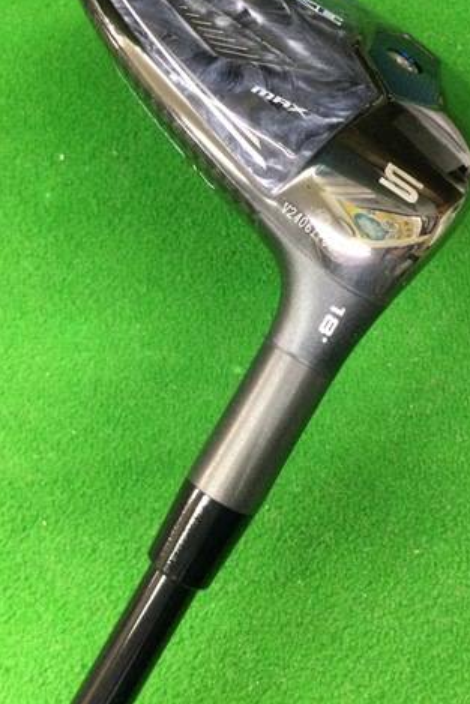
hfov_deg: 30.4
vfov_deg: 44.5
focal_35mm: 44
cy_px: 345
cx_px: 287
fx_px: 861
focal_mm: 3.3
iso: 200
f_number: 2.4
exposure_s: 1/30
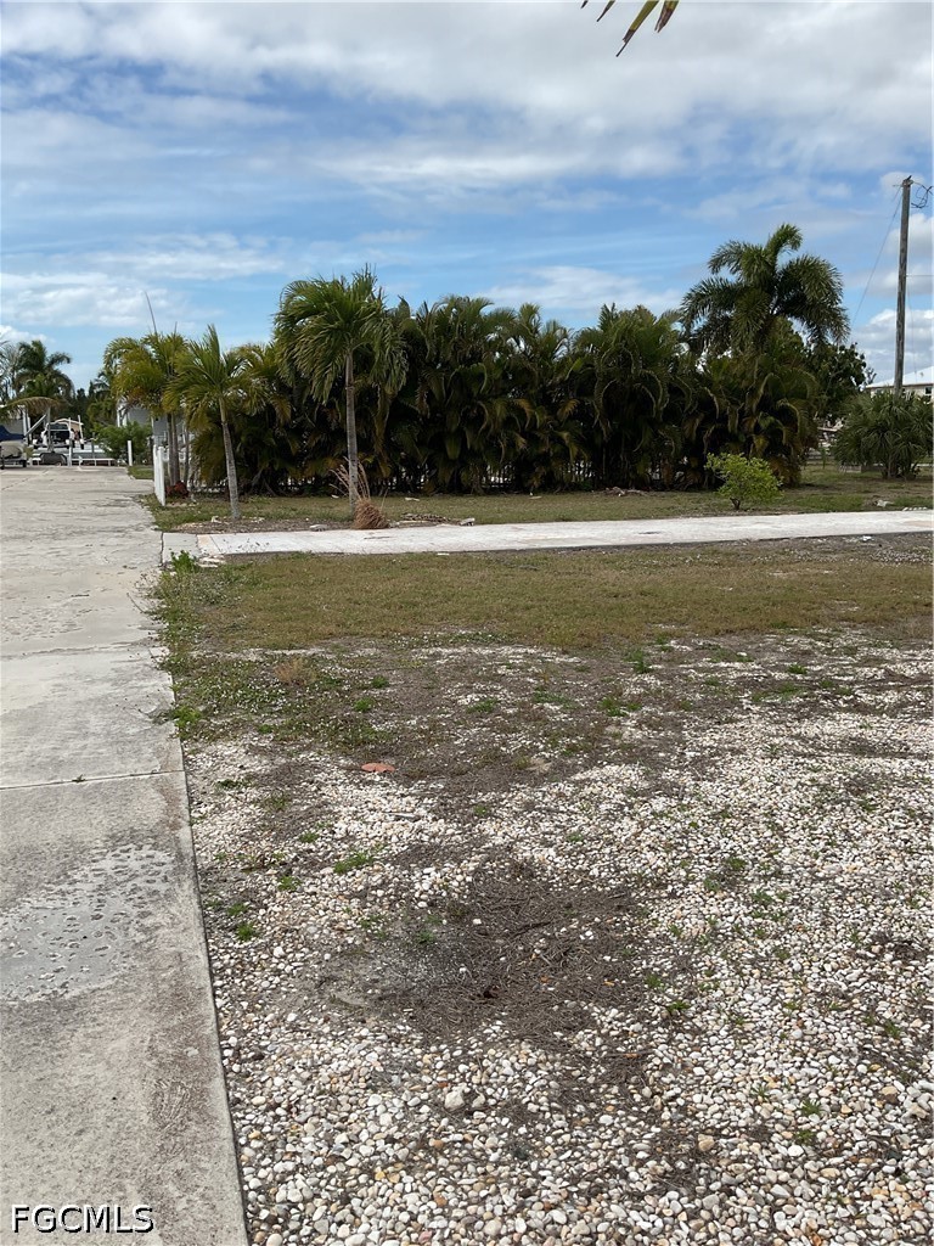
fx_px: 1043
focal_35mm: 29
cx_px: 467
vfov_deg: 61.7
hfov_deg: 48.2
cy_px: 623
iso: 16
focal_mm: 3
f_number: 1.8
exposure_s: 1/2427
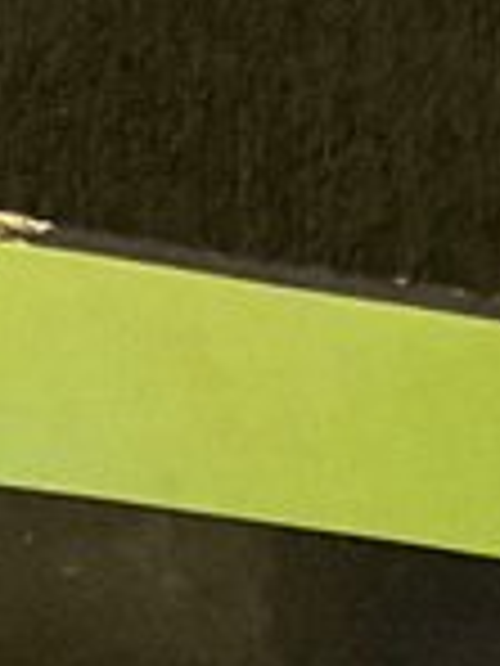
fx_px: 4295
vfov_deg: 7.5
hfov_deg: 6.6
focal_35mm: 223
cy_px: 2185
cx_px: -250
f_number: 1.8
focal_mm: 3
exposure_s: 1/60
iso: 250
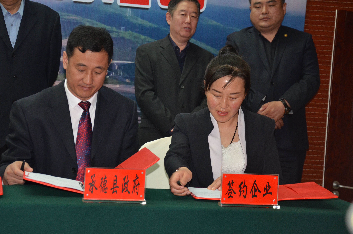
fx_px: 793
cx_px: 157
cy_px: 114
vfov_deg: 16.8
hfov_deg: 25.1
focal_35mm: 81
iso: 800
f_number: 4.8
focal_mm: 48
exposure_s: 1/60
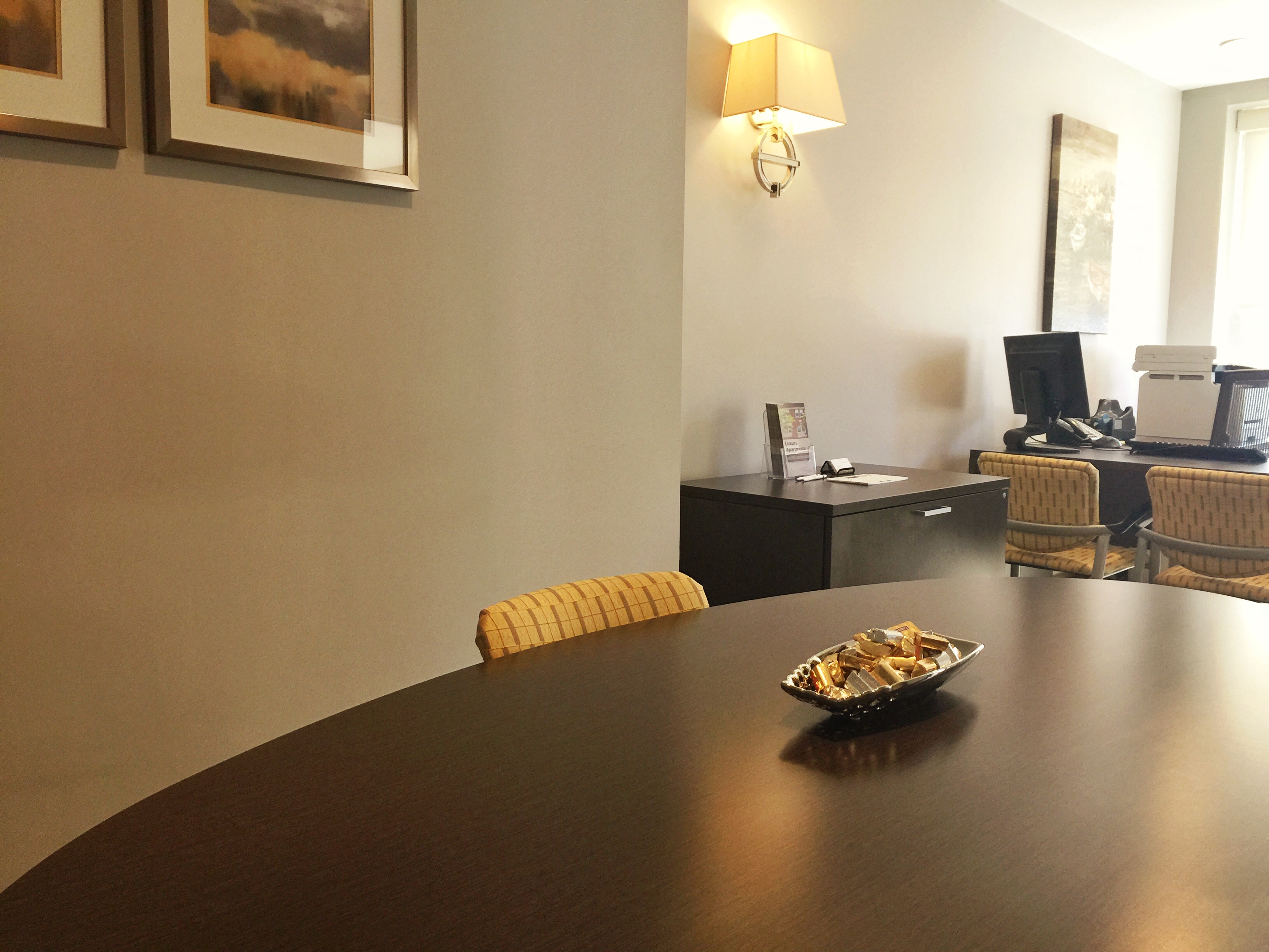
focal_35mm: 29
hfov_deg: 61.7
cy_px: 476
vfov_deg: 48.2
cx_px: 634
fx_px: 1063
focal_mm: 4.15
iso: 50
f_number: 2.2
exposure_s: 1/30
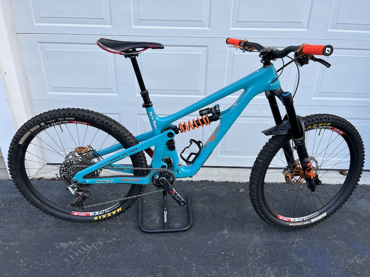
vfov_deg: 53.1
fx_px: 278
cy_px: 138
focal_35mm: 26
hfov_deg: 67.3
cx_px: 185
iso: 40
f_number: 1.6
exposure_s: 1/121
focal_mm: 5.1
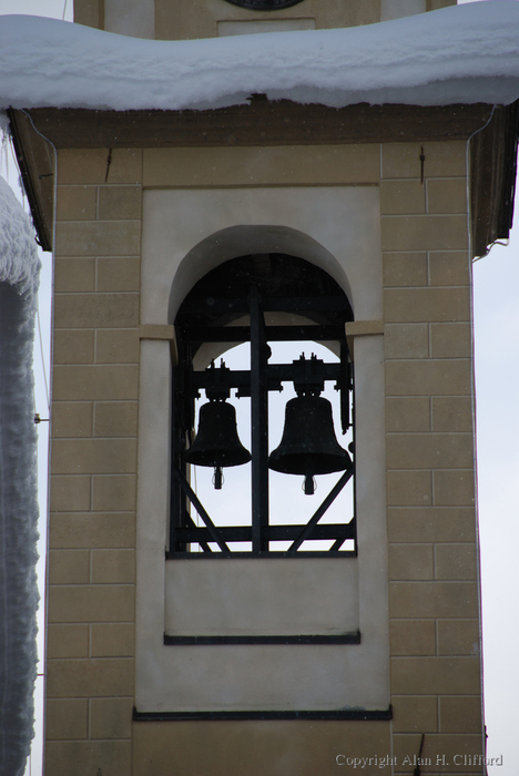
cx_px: 260
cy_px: 388
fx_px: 6474
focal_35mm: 300
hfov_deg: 4.6
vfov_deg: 6.9
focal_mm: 200
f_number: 5.6
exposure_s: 1/500
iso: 100
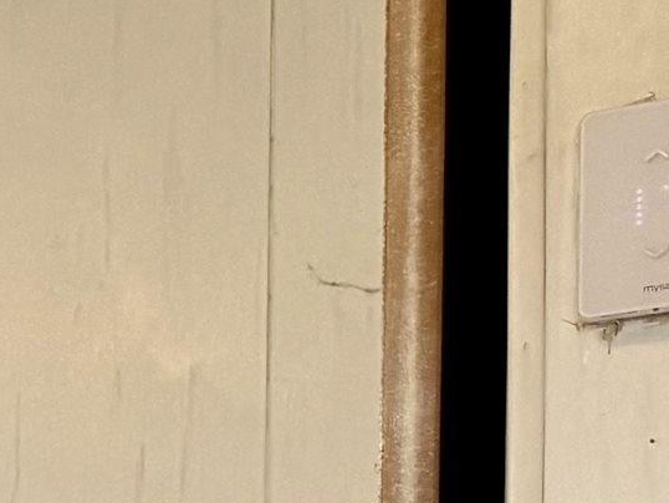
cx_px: -913
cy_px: 1216
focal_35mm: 137
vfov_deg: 9.6
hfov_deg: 11.8
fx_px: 2649
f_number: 1.78
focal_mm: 6.76
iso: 200
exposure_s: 1/120
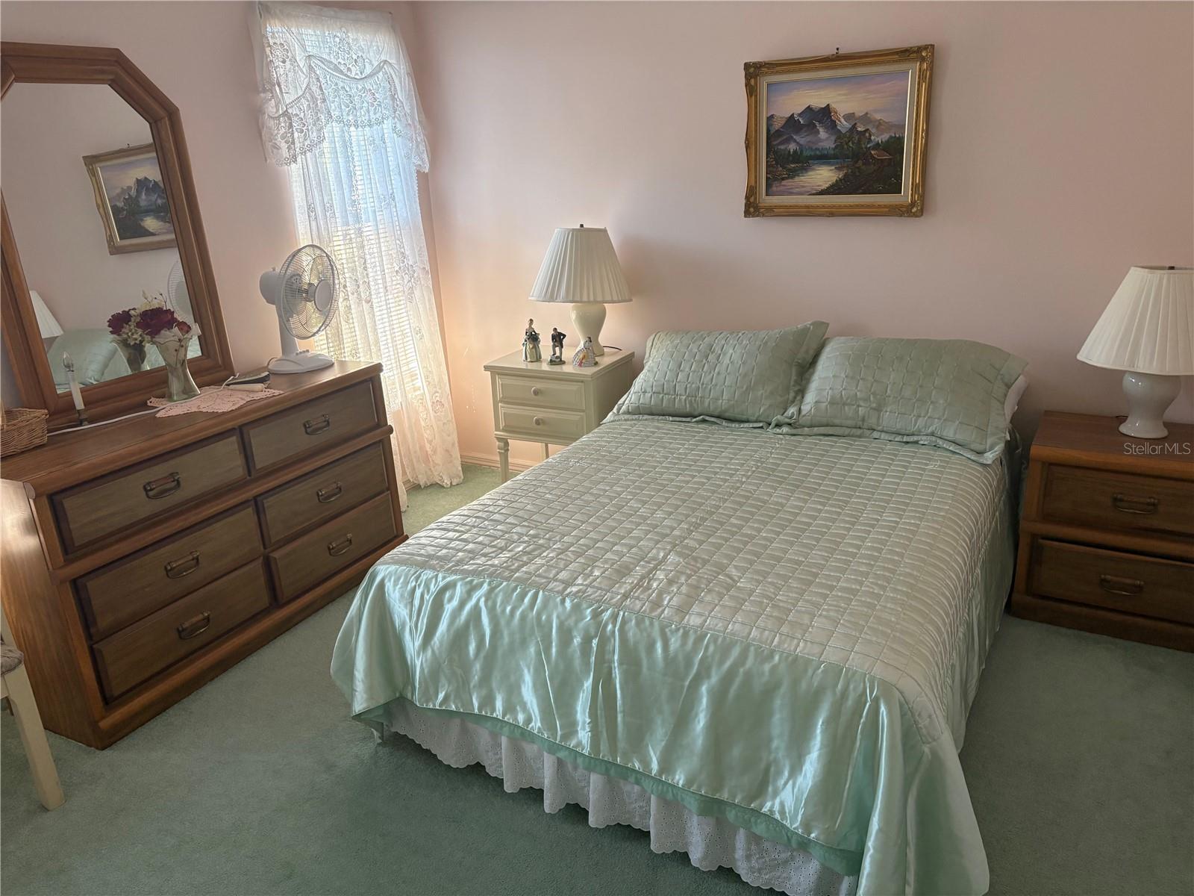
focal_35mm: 26
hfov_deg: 67.3
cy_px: 448
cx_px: 597
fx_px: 897
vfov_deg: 53.1
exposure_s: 1/60
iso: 160
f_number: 1.6
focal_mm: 5.96
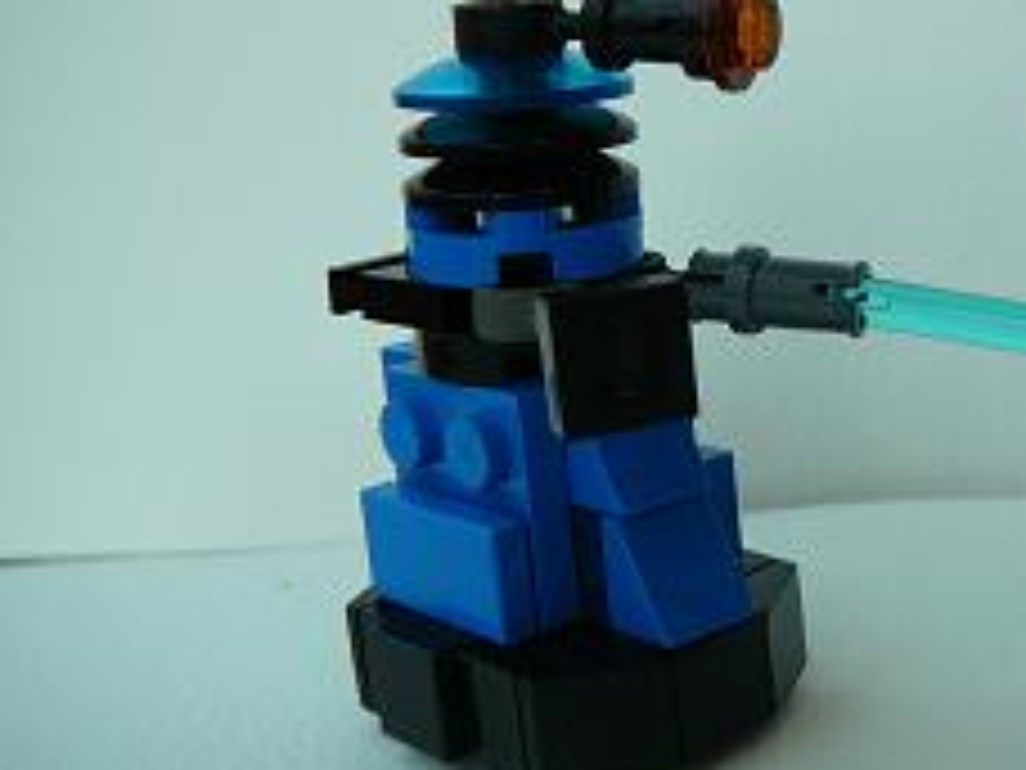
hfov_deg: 31.6
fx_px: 1749
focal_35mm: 59
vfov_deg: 24.8
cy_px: 360
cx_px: 860
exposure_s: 1/160
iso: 80
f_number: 2.8
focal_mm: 5.2
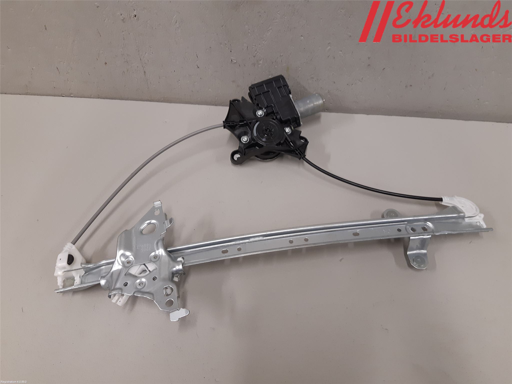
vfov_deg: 53.1
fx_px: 385
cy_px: 192
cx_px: 256
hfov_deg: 67.3
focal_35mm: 26
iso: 100
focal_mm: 3.93
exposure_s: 1/50
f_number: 1.7
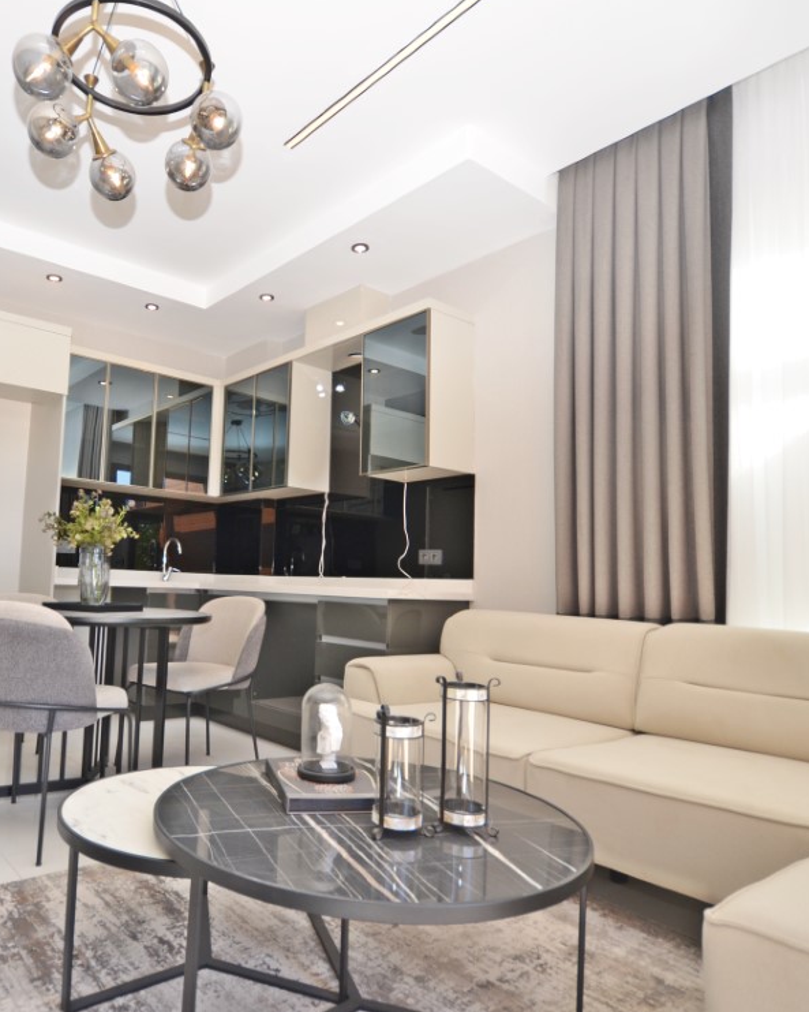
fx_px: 658
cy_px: 509
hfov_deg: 61.8
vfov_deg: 75.0
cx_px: 277
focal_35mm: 22
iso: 200
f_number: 5
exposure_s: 1/100
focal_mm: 10
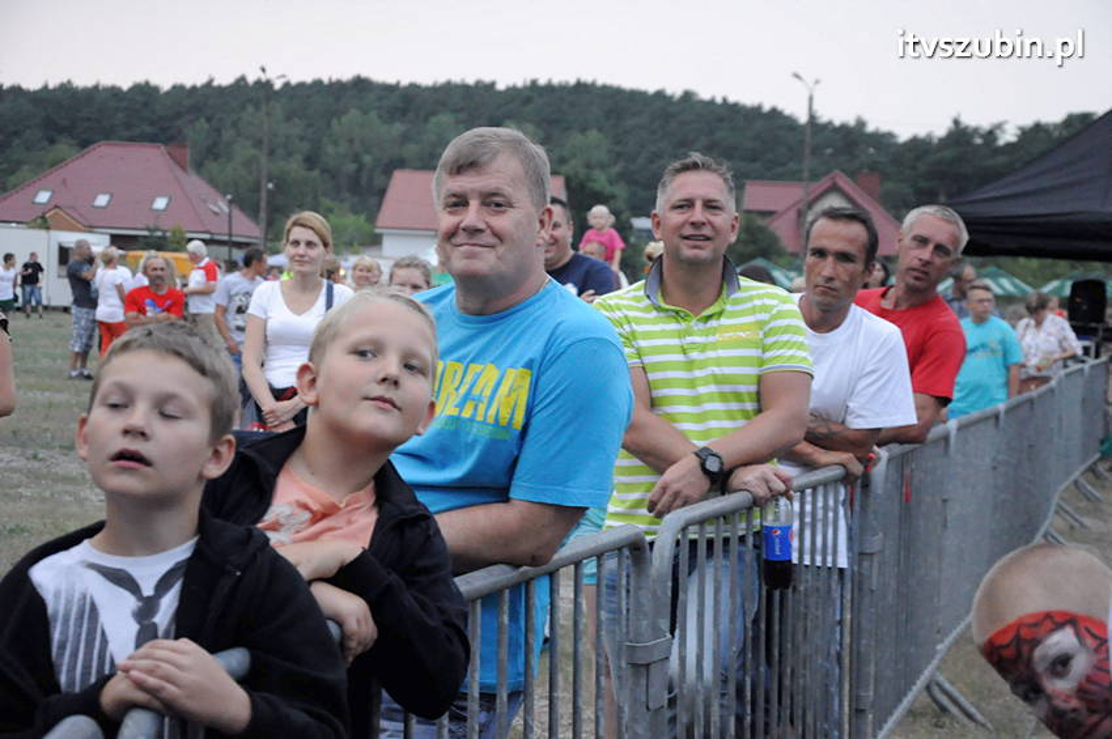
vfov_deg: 17.5
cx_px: 556
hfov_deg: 26.0
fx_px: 2407
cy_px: 370
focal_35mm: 78
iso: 3200
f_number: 5.6
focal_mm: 52
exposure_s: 1/125
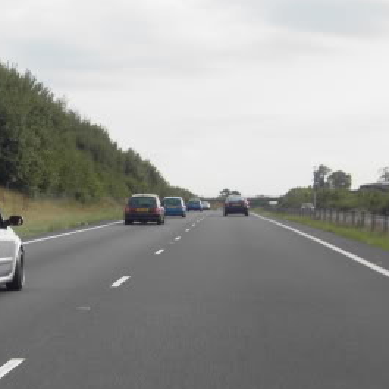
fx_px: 1221
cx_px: -18
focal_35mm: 96
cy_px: 244
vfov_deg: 18.1
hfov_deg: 17.6
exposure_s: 1/125
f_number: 9.1
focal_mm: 9.6
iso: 80
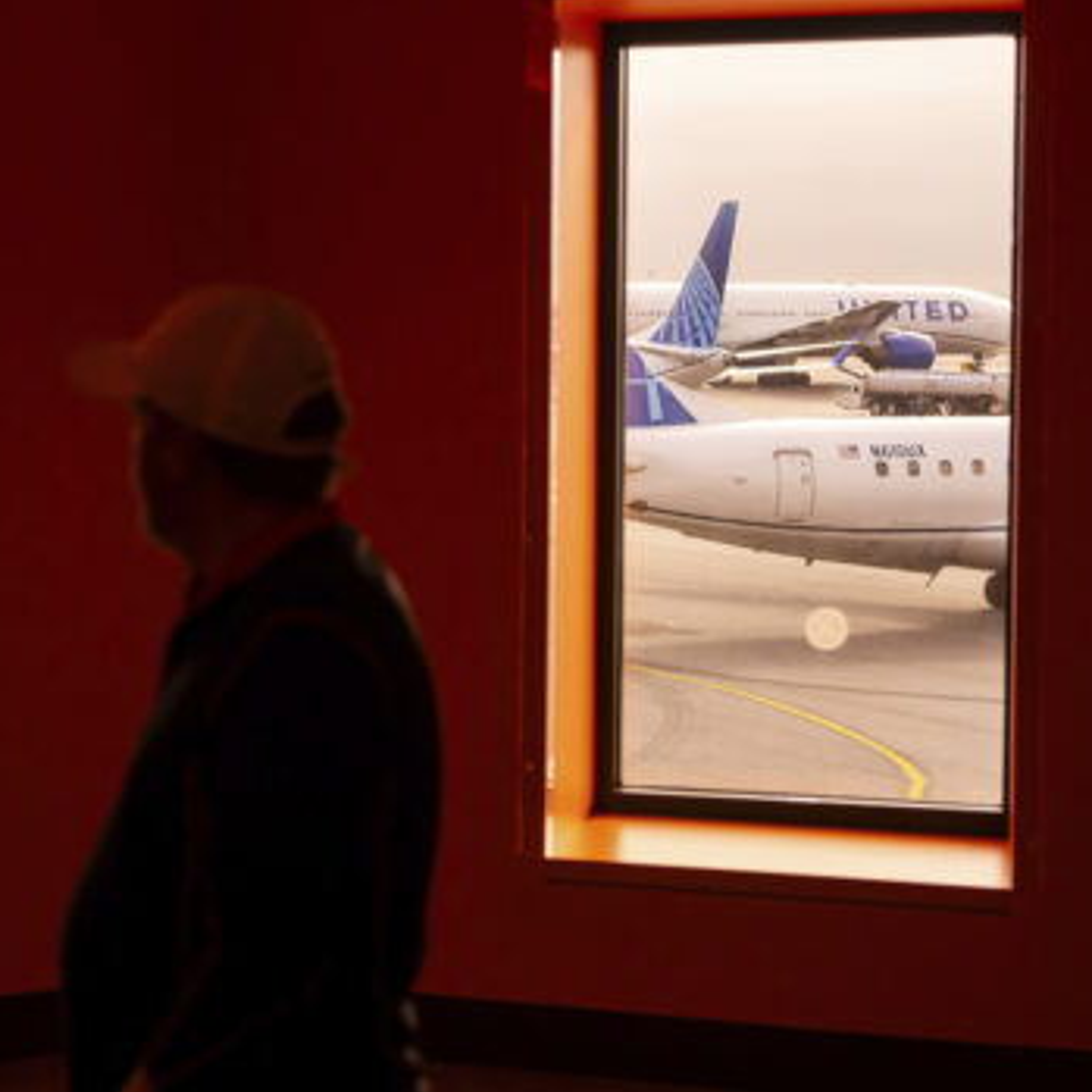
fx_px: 2784
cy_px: 433
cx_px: 172
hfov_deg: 21.8
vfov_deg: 22.2
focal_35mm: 78
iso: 800
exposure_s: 1/2000
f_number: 3.3
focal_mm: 50
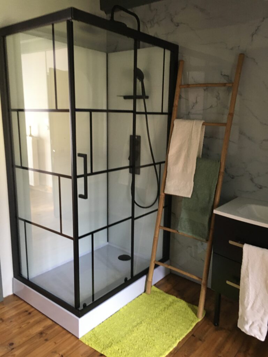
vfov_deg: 61.7
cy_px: 178
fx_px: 299
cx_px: 134
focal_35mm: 29
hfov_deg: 48.2
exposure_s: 1/33
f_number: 2.2
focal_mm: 4.15
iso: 200
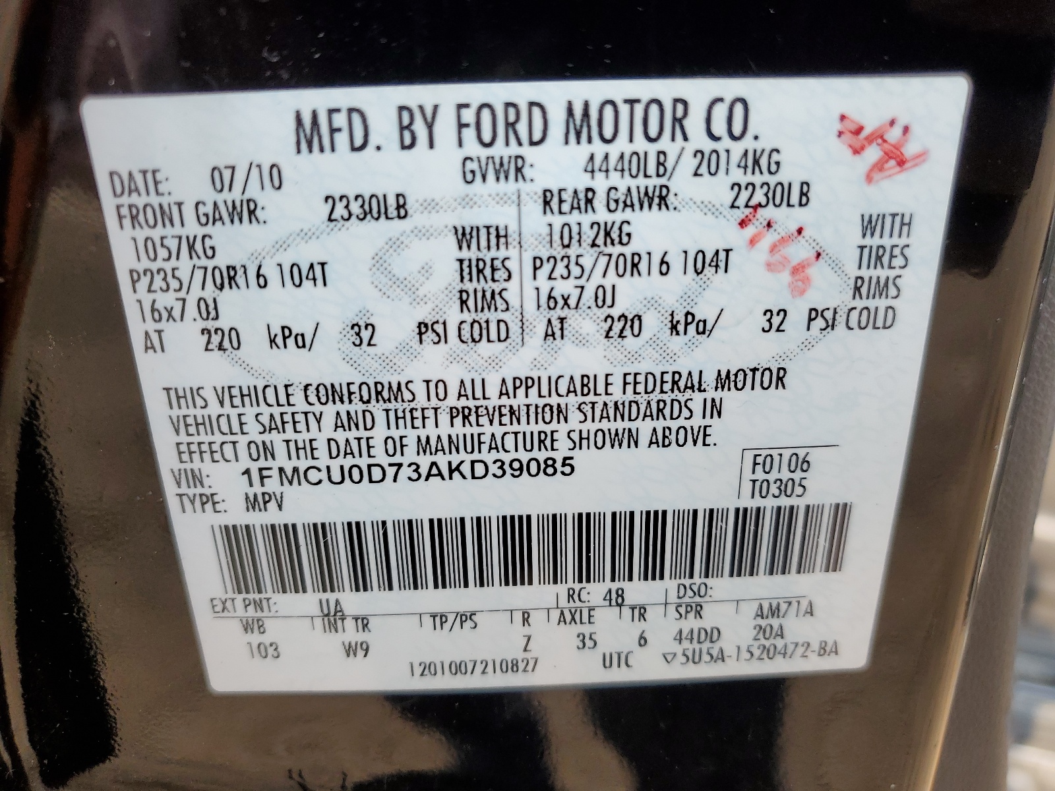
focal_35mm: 26
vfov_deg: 53.1
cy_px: 396
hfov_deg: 67.3
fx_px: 792
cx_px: 528
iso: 50
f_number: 1.5
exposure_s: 1/556
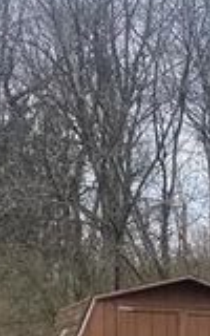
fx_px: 1053
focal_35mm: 115
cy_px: 404
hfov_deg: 10.6
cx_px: 401
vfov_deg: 17.3
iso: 125
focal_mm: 4.25
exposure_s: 1/121
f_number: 1.8
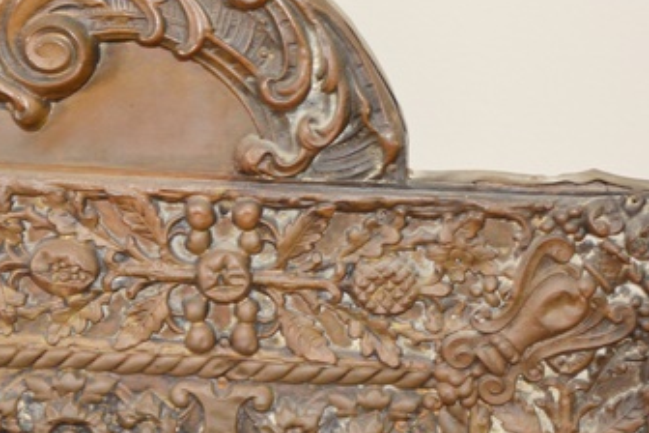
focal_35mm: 118
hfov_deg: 17.3
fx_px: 2127
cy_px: 145
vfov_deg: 11.6
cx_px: 241
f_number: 5.3
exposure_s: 1/60
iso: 1250
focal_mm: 44
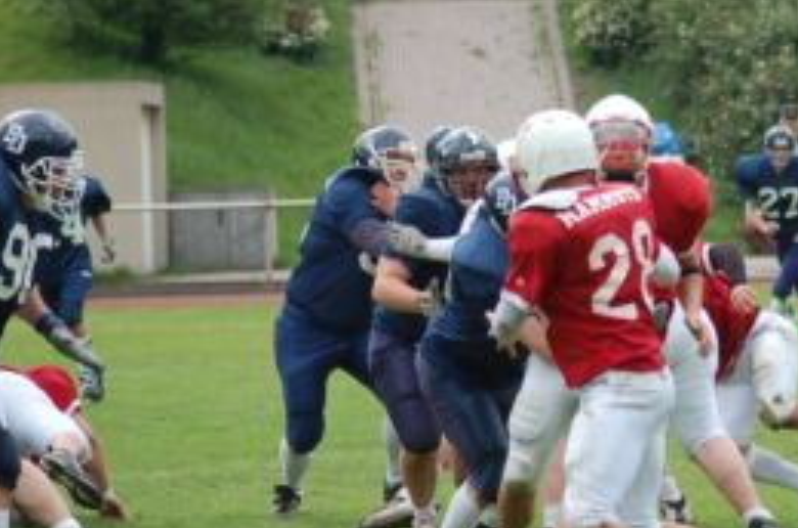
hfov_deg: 7.2
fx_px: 6346
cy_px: 261
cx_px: 640
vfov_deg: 4.8
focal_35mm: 287
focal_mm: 110
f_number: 4.2
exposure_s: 1/1000
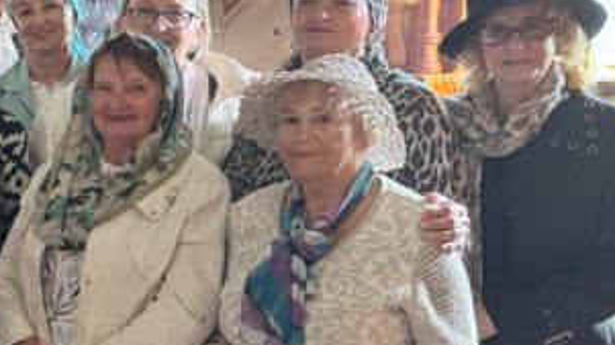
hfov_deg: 19.8
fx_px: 1451
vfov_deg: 13.6
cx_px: -380
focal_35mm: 89
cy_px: 229
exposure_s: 1/60
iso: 640
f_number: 1.78
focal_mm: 6.76
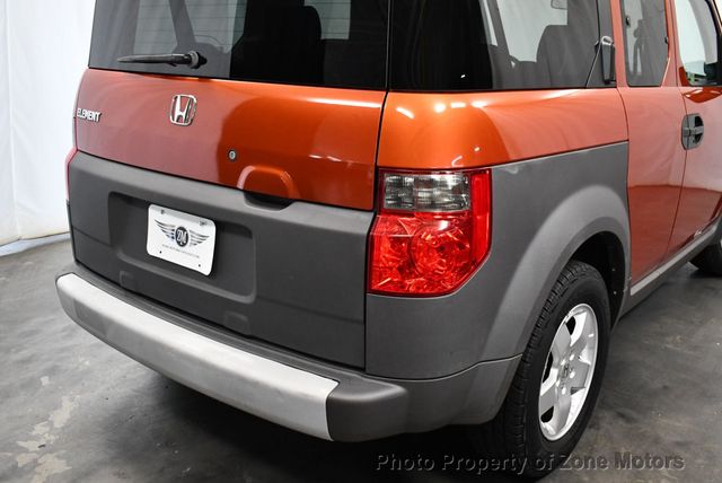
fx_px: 723
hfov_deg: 53.1
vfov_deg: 36.9
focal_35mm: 36
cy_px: 242
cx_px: 361
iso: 1600
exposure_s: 1/125
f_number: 3.5
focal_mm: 18
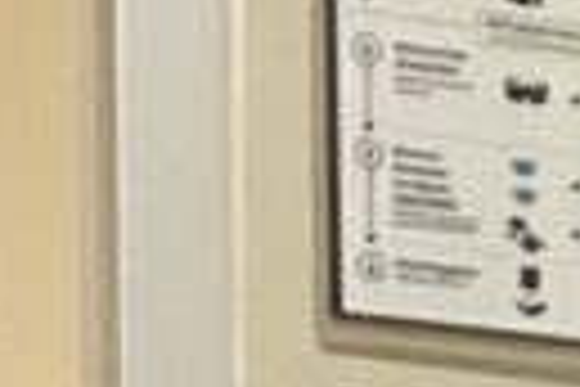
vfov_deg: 4.5
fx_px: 3979
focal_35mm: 247
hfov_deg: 8.1
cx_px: 1021
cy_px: 2156
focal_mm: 2.71
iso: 250
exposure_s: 1/60
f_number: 2.2
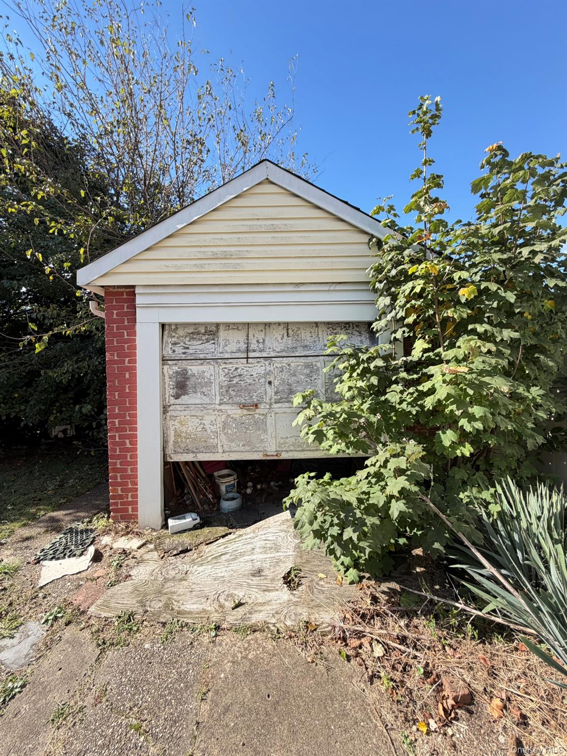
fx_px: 306
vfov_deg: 102.1
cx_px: 284
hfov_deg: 85.7
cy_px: 378
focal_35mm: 14
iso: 64
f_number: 2.2
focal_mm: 2.22
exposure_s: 1/498
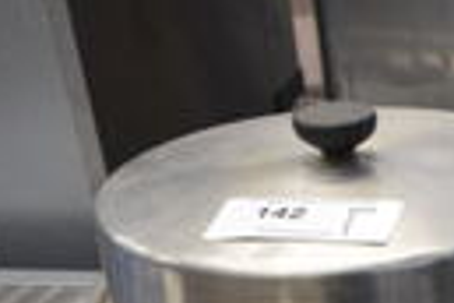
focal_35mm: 100
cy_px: 528
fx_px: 1261
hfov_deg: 17.9
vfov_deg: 12.6
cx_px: 711
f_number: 3.5
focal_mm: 18
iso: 1400
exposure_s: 1/125
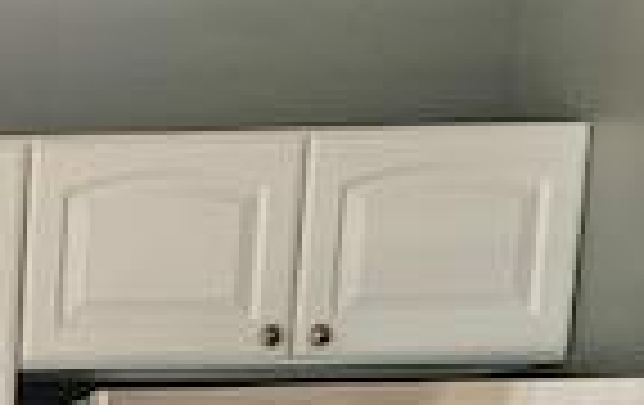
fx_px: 2163
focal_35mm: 123
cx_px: -554
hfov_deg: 14.6
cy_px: 1062
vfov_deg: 9.3
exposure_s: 1/60
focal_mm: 4.25
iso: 50
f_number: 1.8
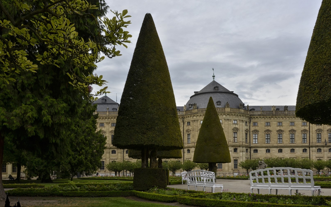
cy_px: 107
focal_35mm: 34
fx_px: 307
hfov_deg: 56.7
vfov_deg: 37.3
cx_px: 167
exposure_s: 1/125
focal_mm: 22
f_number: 16
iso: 200
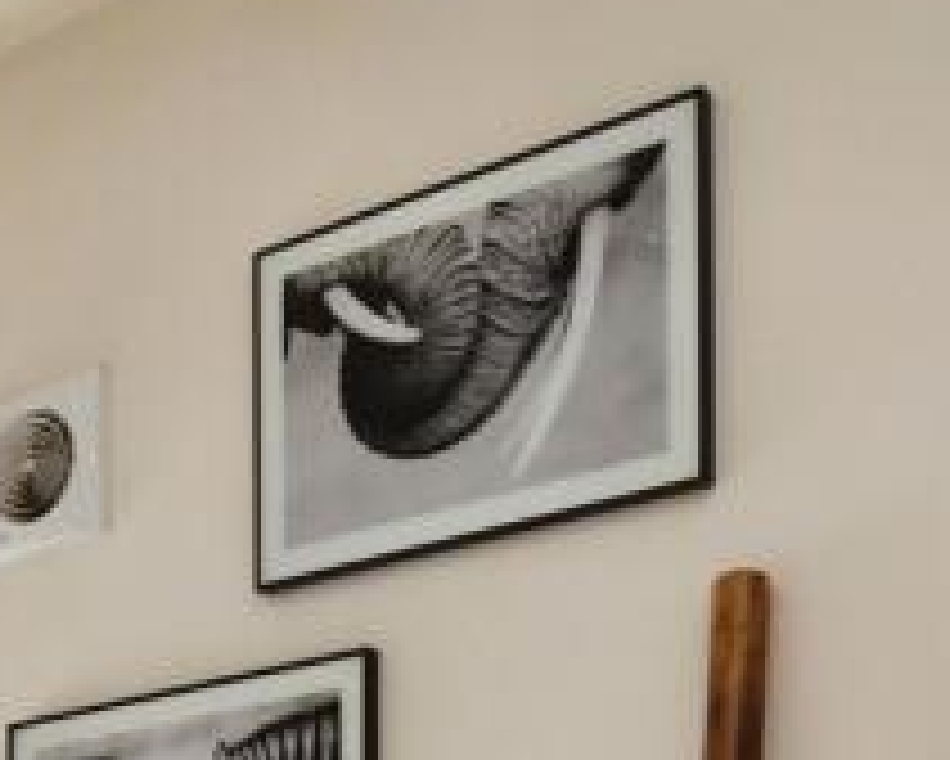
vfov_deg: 17.9
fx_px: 2053
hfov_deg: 23.8
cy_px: 1259
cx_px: -189
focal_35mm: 73
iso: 400
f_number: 7.1
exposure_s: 1/80
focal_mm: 16
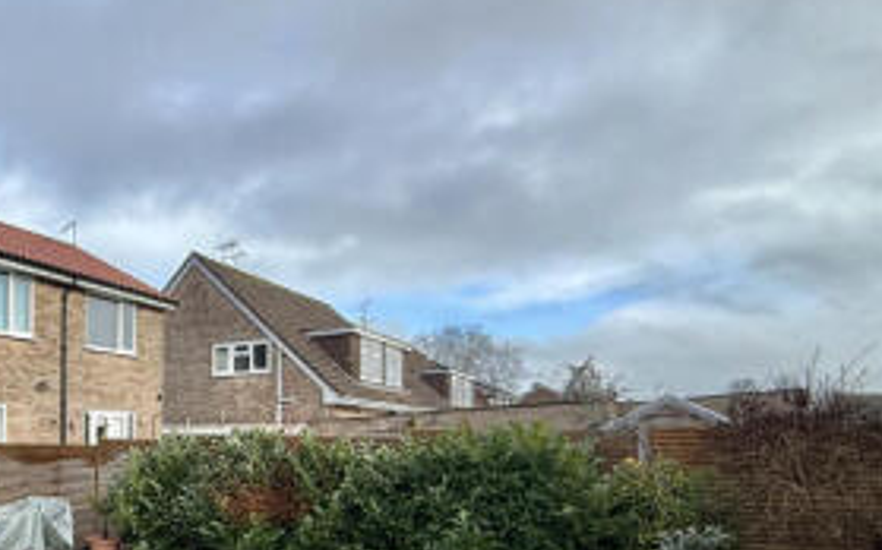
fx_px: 745
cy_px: 444
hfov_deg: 52.8
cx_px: 68
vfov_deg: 38.9
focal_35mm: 31
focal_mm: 2.22
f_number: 2.2
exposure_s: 1/638
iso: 50
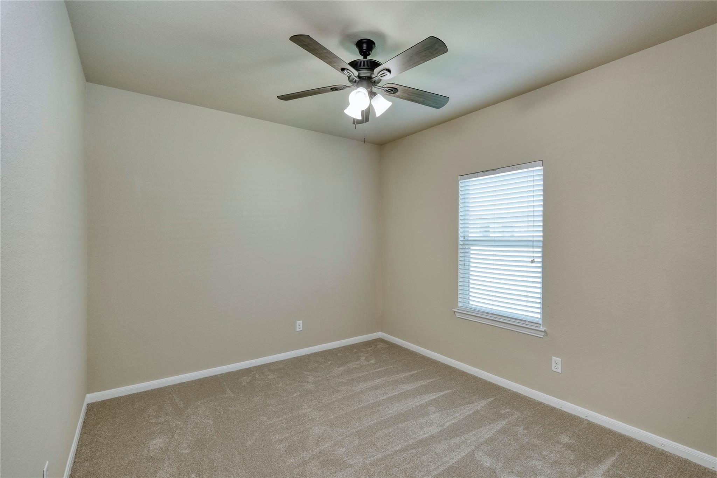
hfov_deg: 100.4
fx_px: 299
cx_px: 358
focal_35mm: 15
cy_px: 239
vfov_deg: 77.3
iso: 320
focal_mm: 10
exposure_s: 1/8.5
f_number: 8
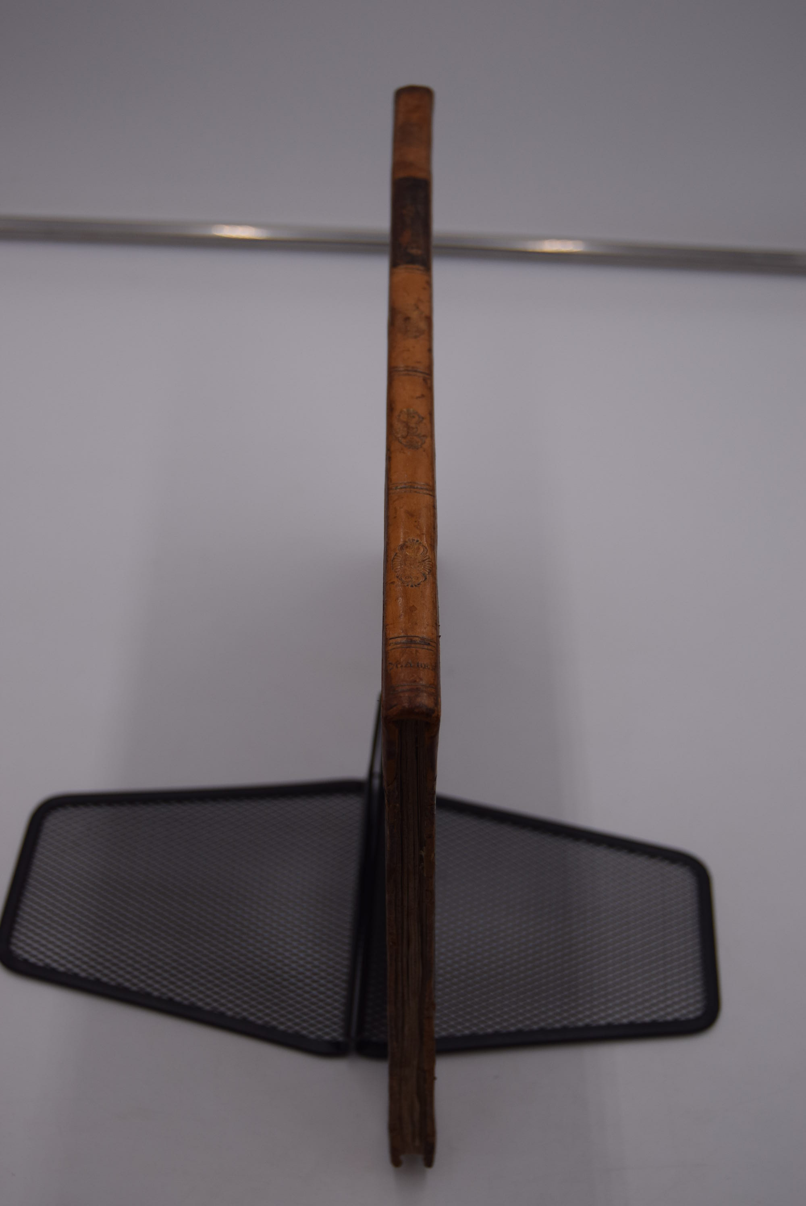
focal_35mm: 48
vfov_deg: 41.1
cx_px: 403
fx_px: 1609
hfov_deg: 28.1
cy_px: 603
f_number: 4.5
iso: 400
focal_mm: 32
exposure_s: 1/1250
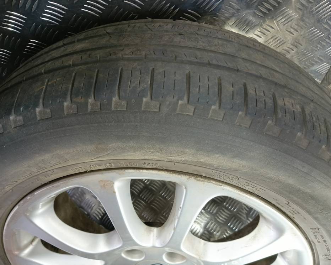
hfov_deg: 60.5
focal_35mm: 29
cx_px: 165
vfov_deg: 49.9
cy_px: 130
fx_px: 284
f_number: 1.6
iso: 270
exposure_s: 1/33.3
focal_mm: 4.11
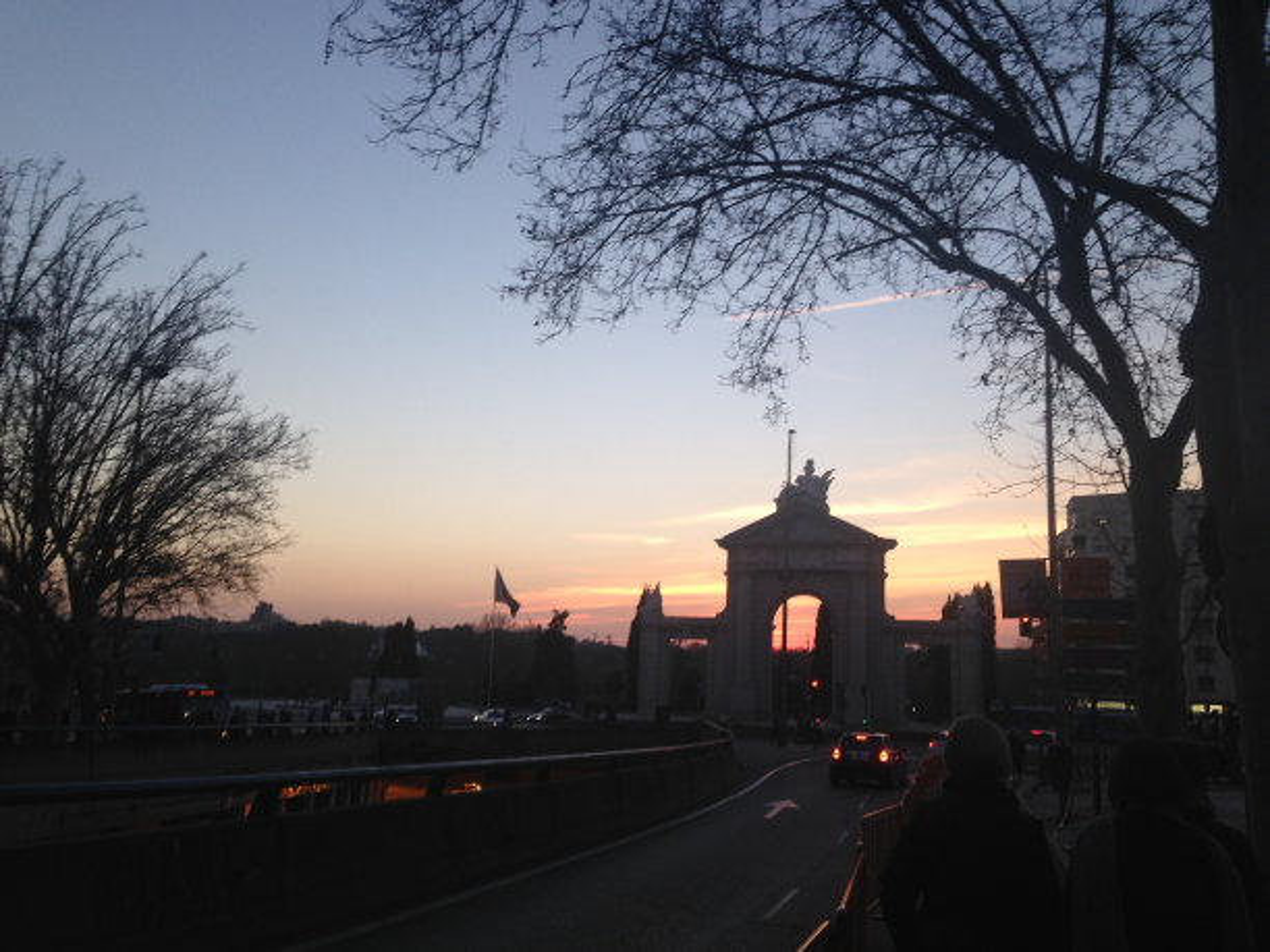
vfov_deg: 42.9
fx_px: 1211
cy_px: 476
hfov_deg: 55.4
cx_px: 635
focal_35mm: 33
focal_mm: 4.12
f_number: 2.4
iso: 50
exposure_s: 1/161
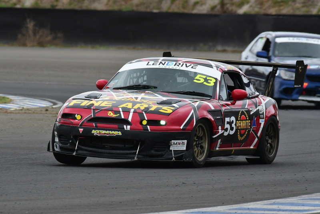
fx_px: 6669
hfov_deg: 2.7
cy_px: 107
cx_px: 160
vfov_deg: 1.8
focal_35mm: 750
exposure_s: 1/640
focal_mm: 500
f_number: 11
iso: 1000
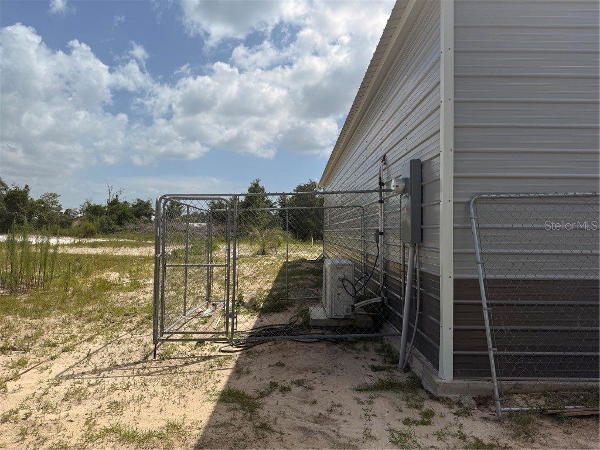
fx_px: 416
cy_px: 225
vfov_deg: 56.8
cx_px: 300
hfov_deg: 71.6
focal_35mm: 24
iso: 80
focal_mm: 6.76
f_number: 1.78
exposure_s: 1/7353
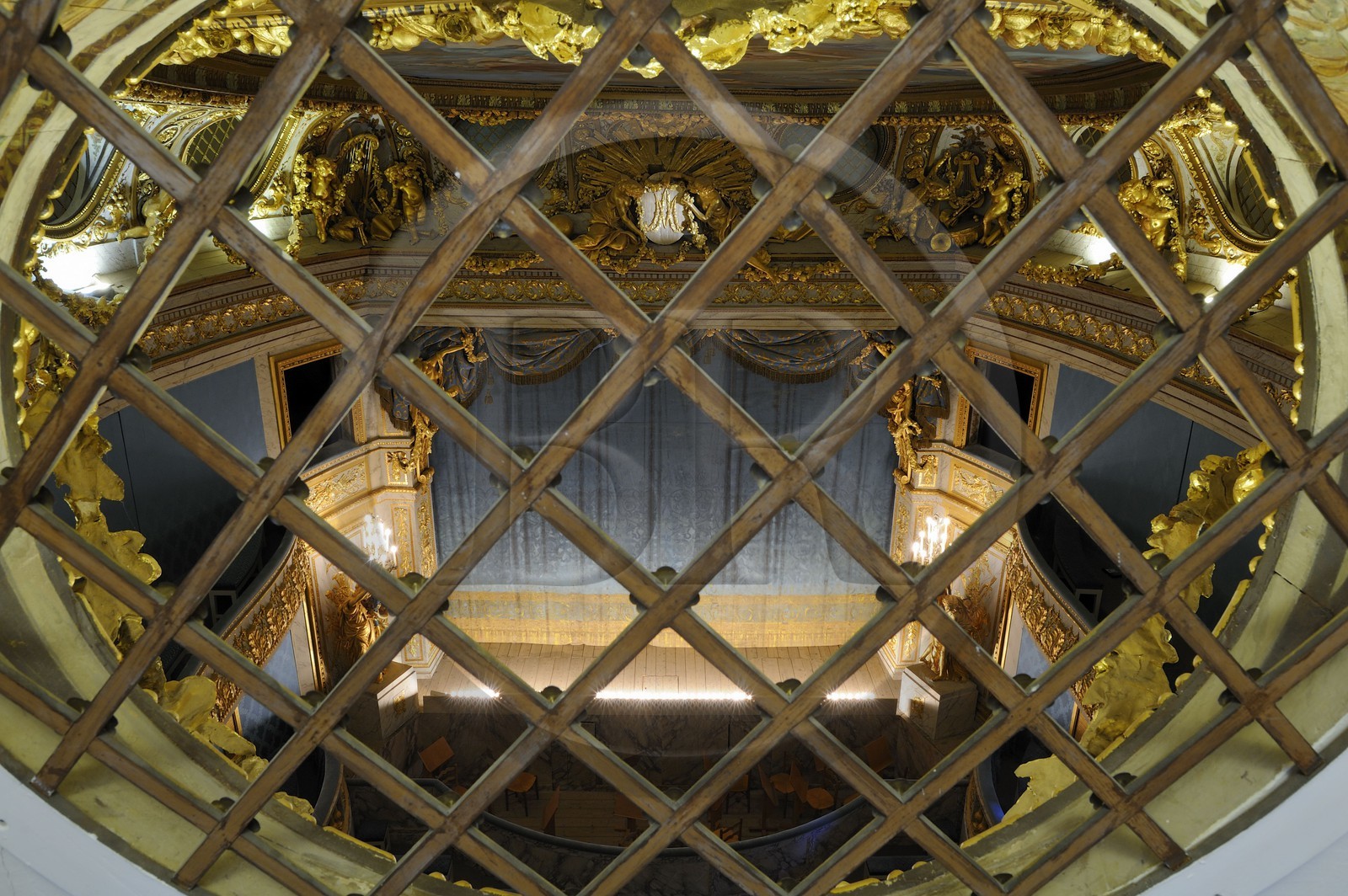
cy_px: 448
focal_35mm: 24
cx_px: 674
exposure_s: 15
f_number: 16
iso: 200
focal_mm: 24
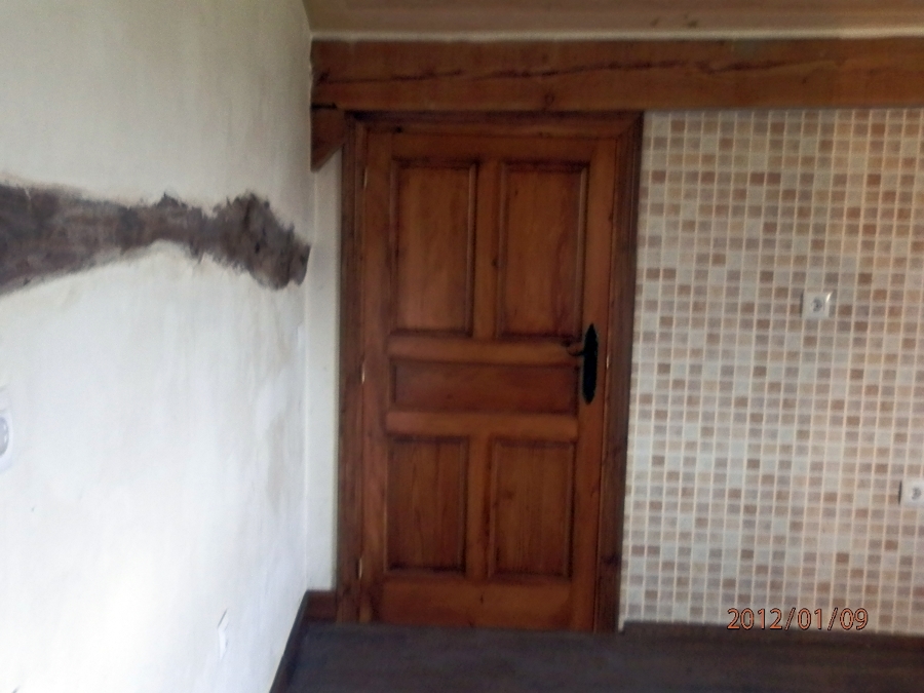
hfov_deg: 55.4
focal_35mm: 33
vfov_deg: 42.9
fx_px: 881
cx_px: 462
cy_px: 346
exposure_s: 1/6
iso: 400
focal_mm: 5.96
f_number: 3.2
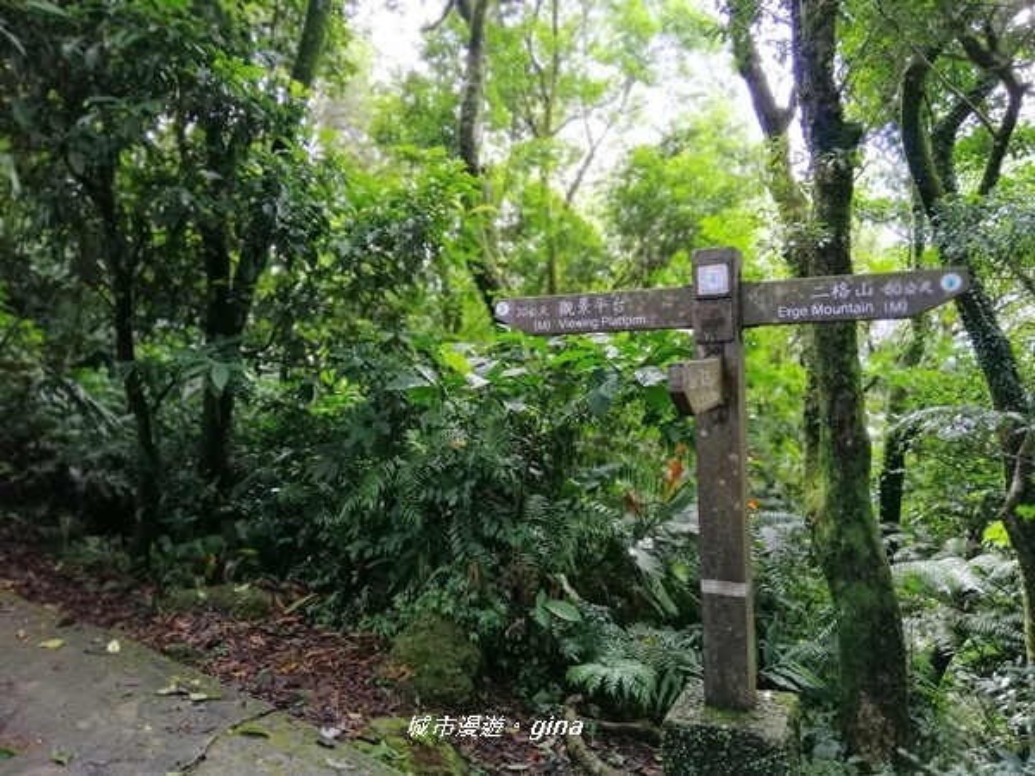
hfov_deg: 67.3
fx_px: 777
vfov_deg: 53.1
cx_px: 518
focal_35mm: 26
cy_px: 388
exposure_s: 1/120
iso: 200
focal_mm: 3.81
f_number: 4
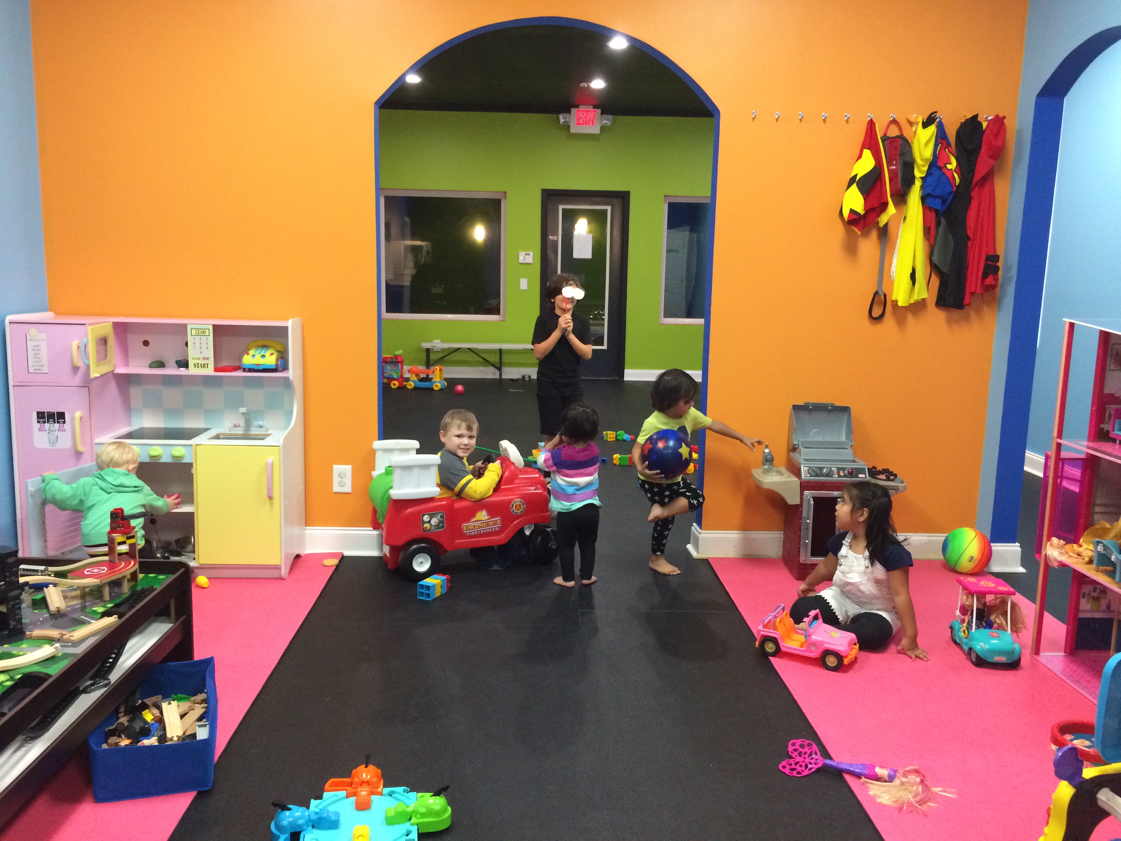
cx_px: 560
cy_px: 420
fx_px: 939
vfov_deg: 48.2
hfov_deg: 61.7
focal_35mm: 29
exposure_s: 1/30
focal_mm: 4.15
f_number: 2.2
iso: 250
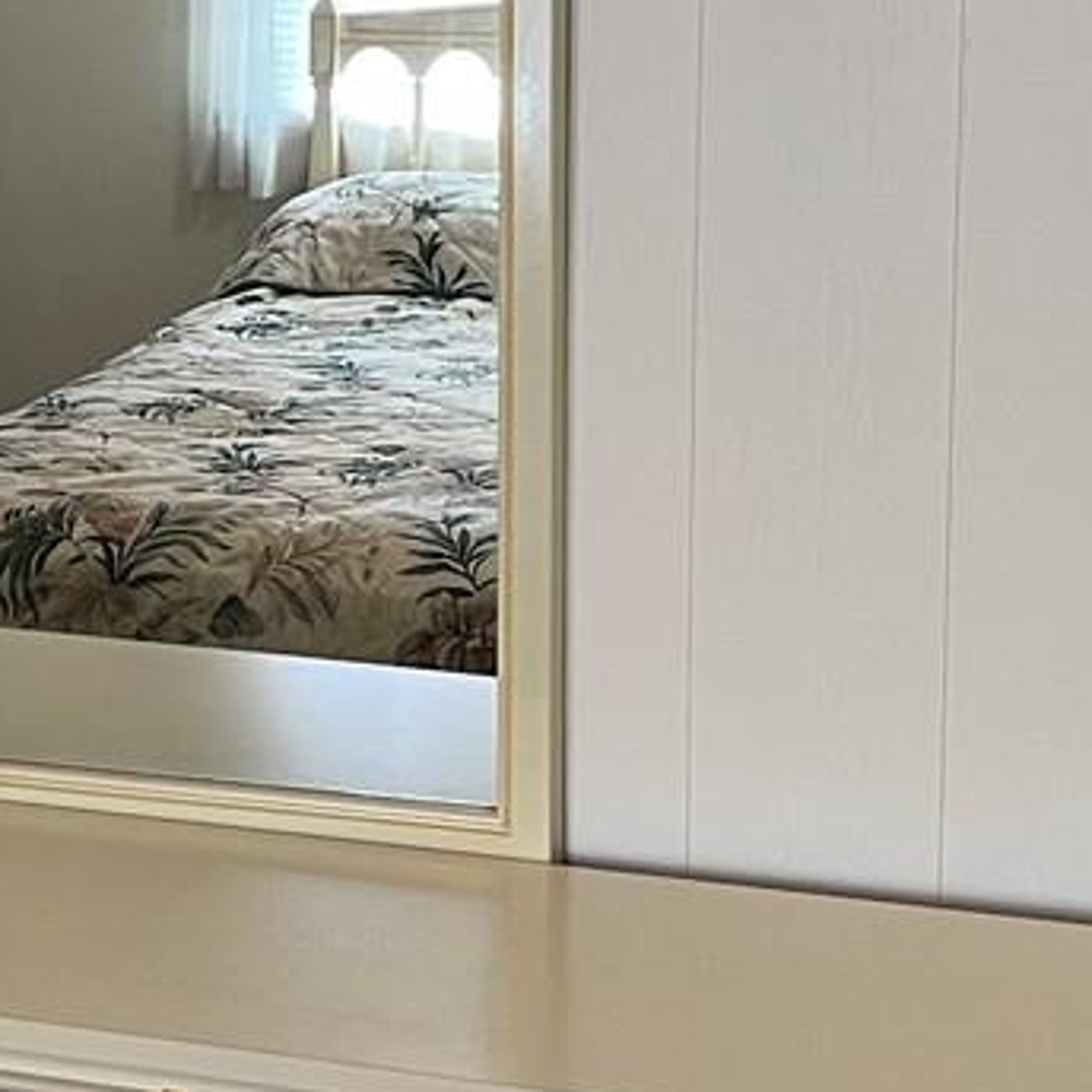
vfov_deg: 16.2
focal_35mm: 107
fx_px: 3819
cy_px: 267
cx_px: -67
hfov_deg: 15.9
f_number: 1.6
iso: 80
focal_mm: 5.1
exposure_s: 1/60
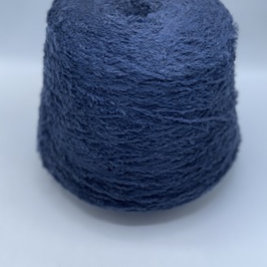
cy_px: 90
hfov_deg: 17.1
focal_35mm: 102
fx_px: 890
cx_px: 141
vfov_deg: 17.0
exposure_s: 1/121
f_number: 2.2
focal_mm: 7.5
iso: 25
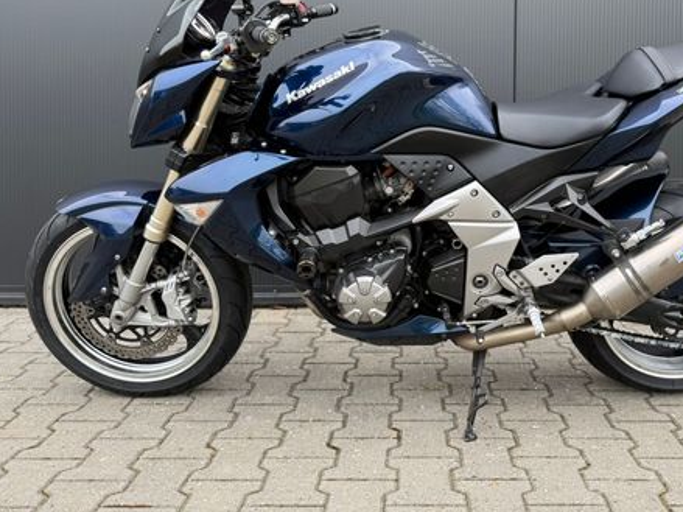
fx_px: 690
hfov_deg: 52.1
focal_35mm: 35
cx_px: 423
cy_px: 140
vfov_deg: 39.8
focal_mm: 6.76
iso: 80
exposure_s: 1/445
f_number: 1.78
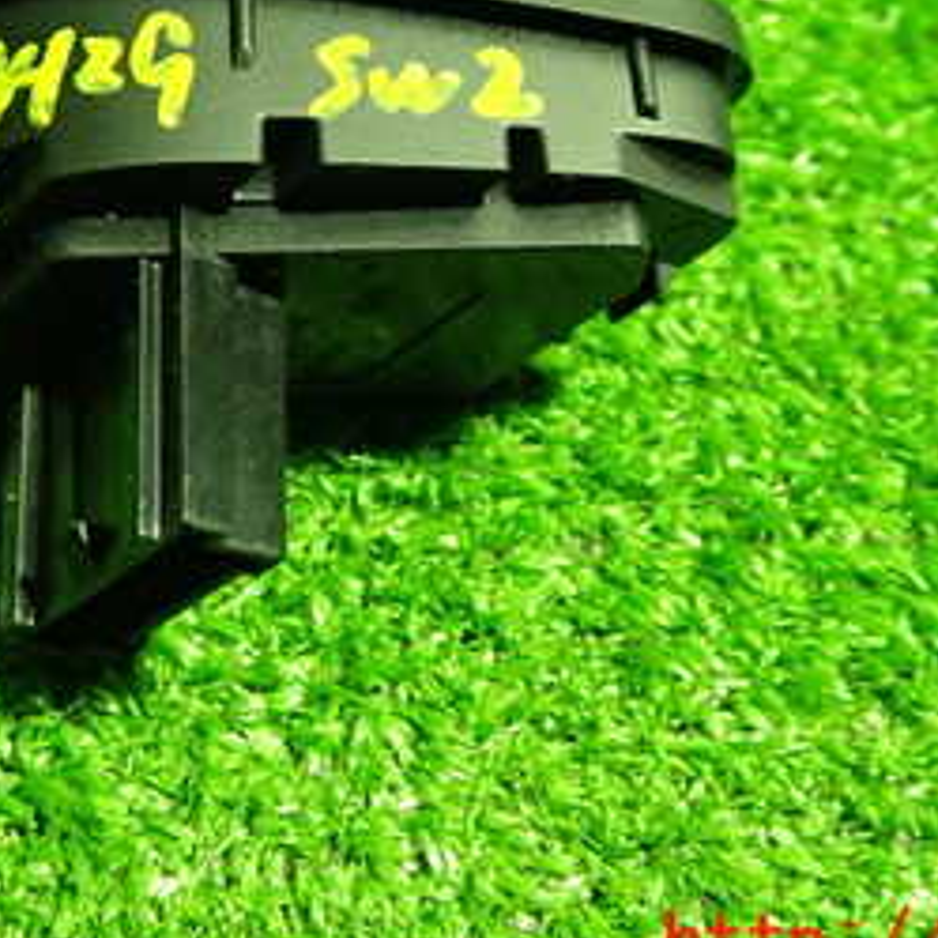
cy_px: 147
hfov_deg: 26.8
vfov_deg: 26.2
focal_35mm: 64
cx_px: 384
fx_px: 1962
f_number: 2.3
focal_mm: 5.4
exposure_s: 1/30
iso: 640
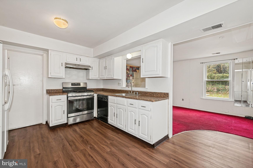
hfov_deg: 100.4
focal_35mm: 15
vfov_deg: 77.3
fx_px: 105
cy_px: 84
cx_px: 126
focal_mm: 15
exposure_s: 1/8
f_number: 8
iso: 200
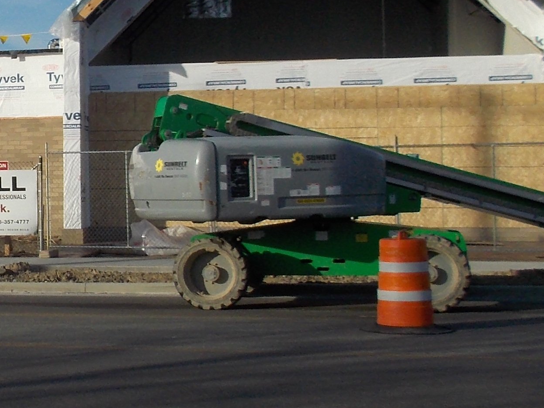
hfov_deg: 21.5
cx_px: -91
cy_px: 137
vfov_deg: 17.3
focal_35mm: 85
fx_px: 1335
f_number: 3.3
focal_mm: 4.1
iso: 80
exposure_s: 1/1000
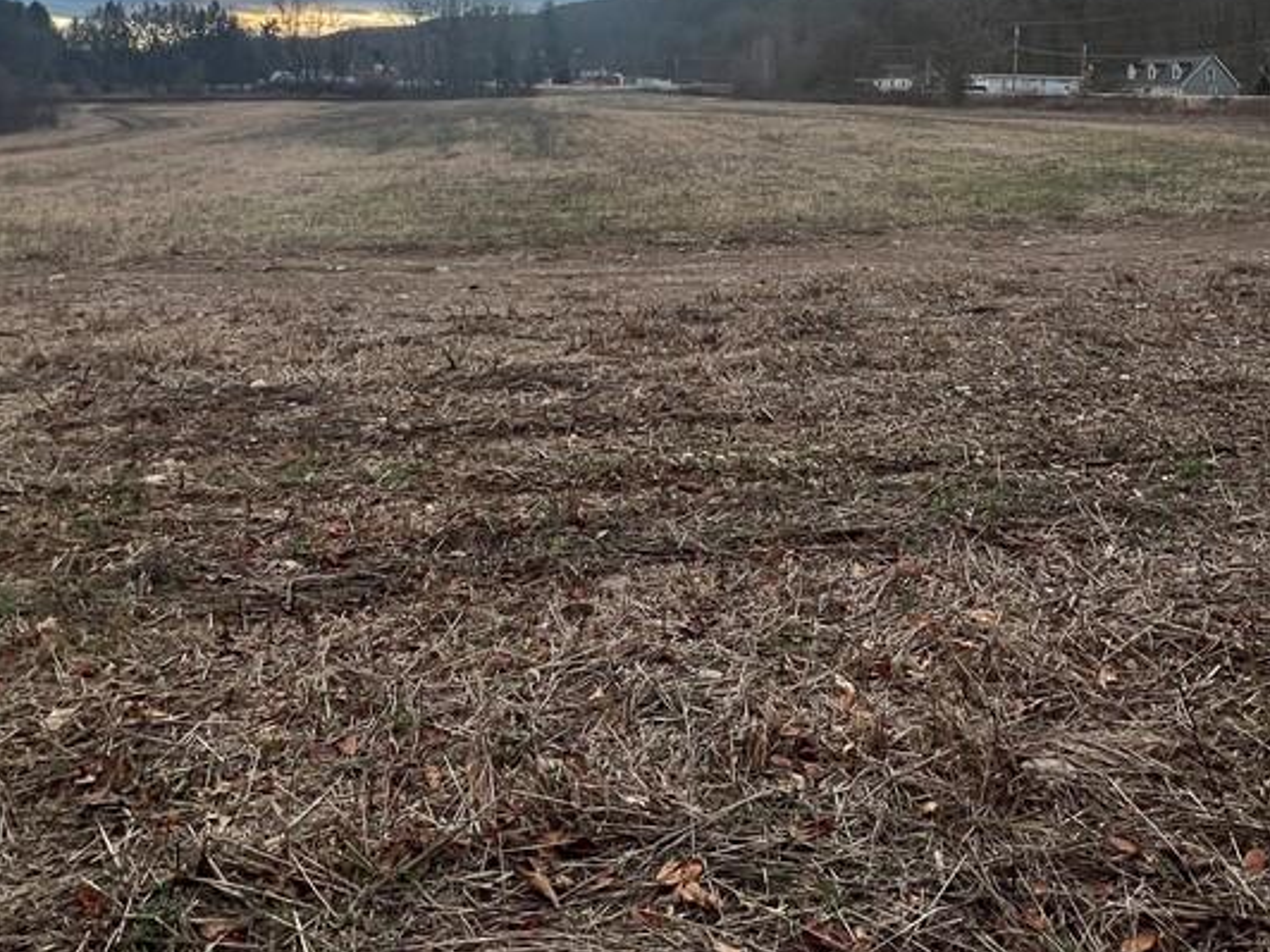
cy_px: 117
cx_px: 664
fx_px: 917
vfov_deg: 49.6
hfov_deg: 69.4
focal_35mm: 25
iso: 32
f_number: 1.8
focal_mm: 1.57
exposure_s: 1/275
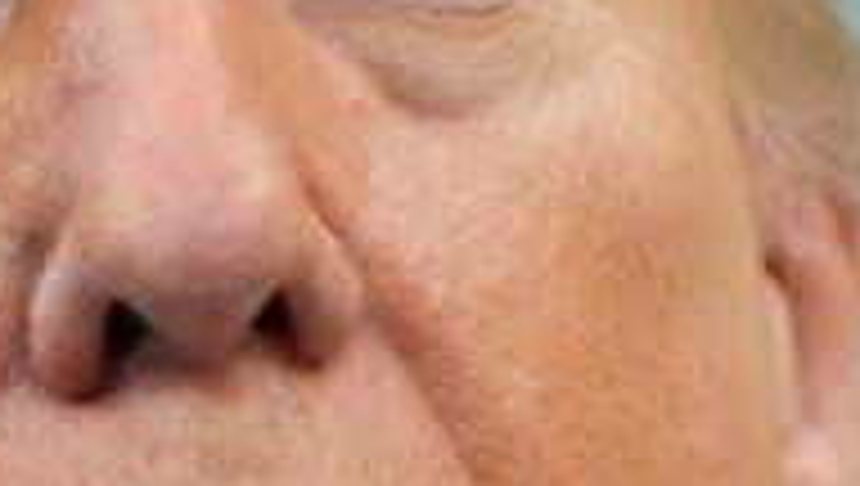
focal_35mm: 963
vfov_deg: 1.3
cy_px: 376
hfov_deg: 2.2
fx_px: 21988
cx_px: 315
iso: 3200
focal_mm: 176
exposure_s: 1/320
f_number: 2.8
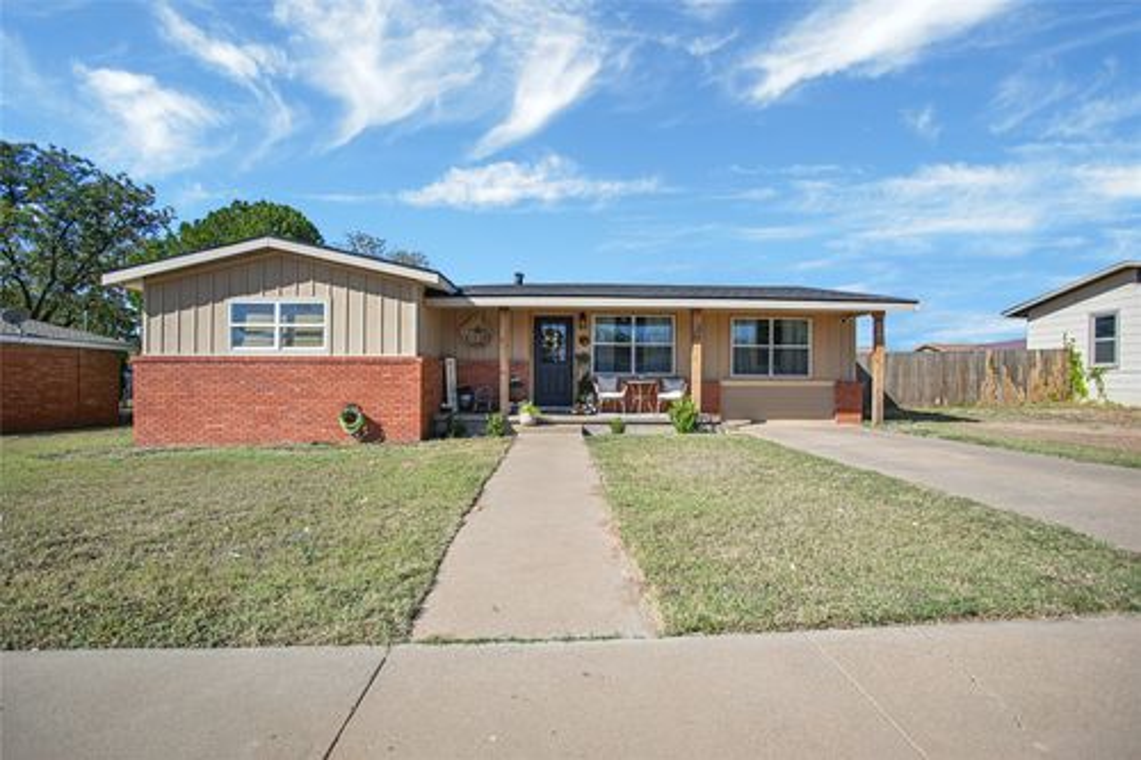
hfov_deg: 93.3
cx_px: 570
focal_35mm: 17
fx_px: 539
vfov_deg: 70.4
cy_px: 380
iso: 100
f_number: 5
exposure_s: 1/500
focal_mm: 17
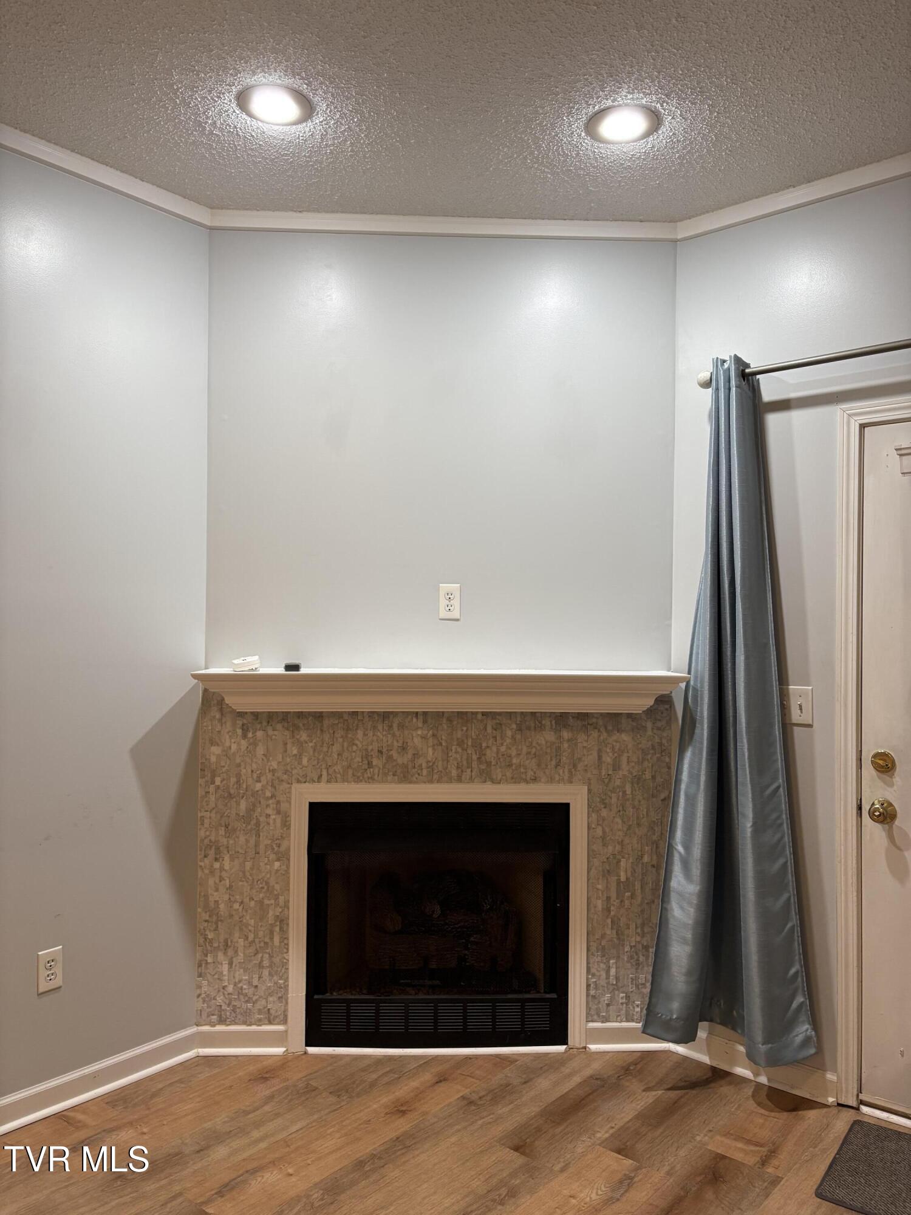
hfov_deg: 53.1
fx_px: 912
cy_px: 608
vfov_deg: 67.3
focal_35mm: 26
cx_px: 456
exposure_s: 1/120
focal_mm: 5.96
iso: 125
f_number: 1.6
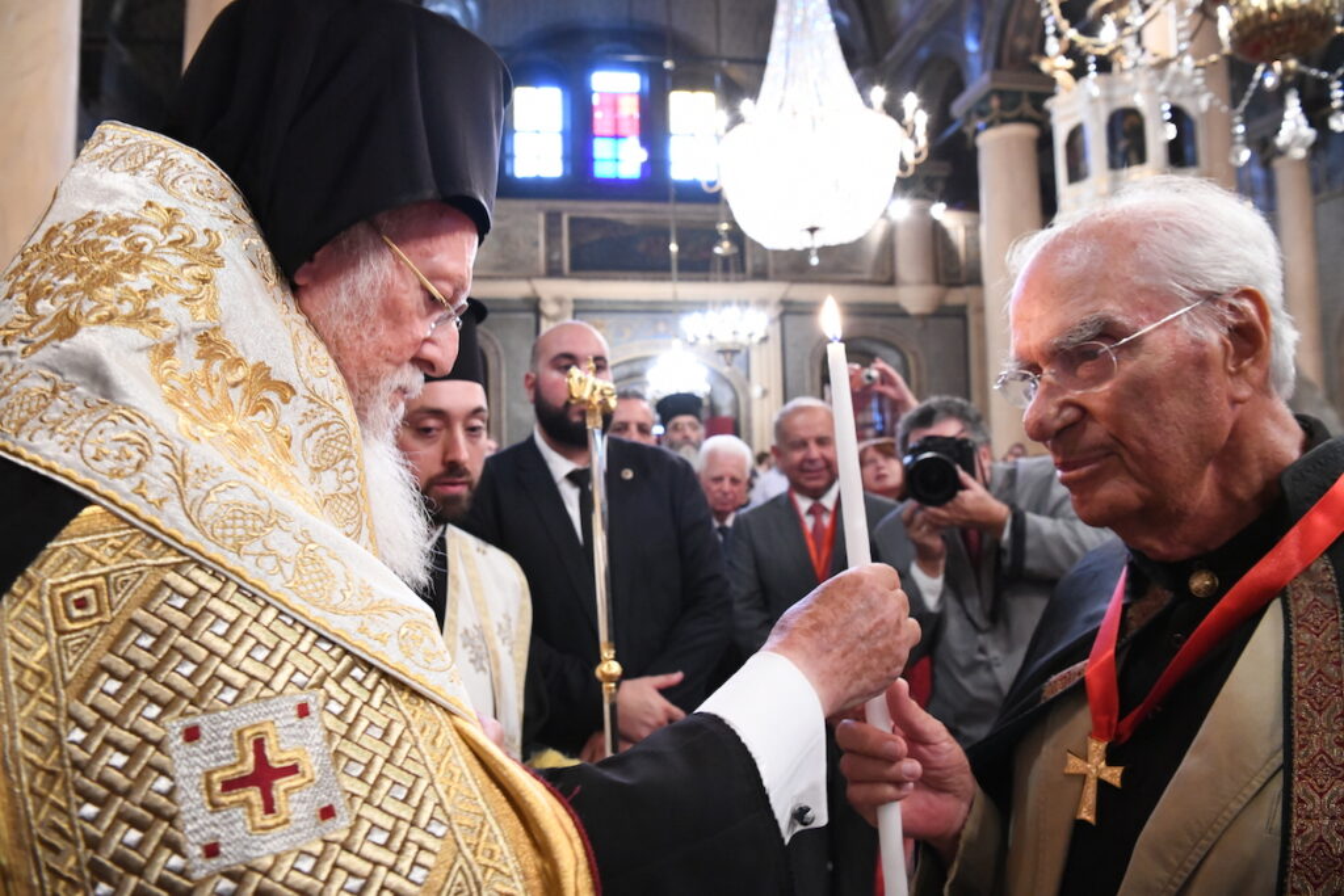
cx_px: 672
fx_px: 896
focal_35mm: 24
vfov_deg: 53.1
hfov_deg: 73.7
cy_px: 448
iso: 8000
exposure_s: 1/60
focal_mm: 24
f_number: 6.3
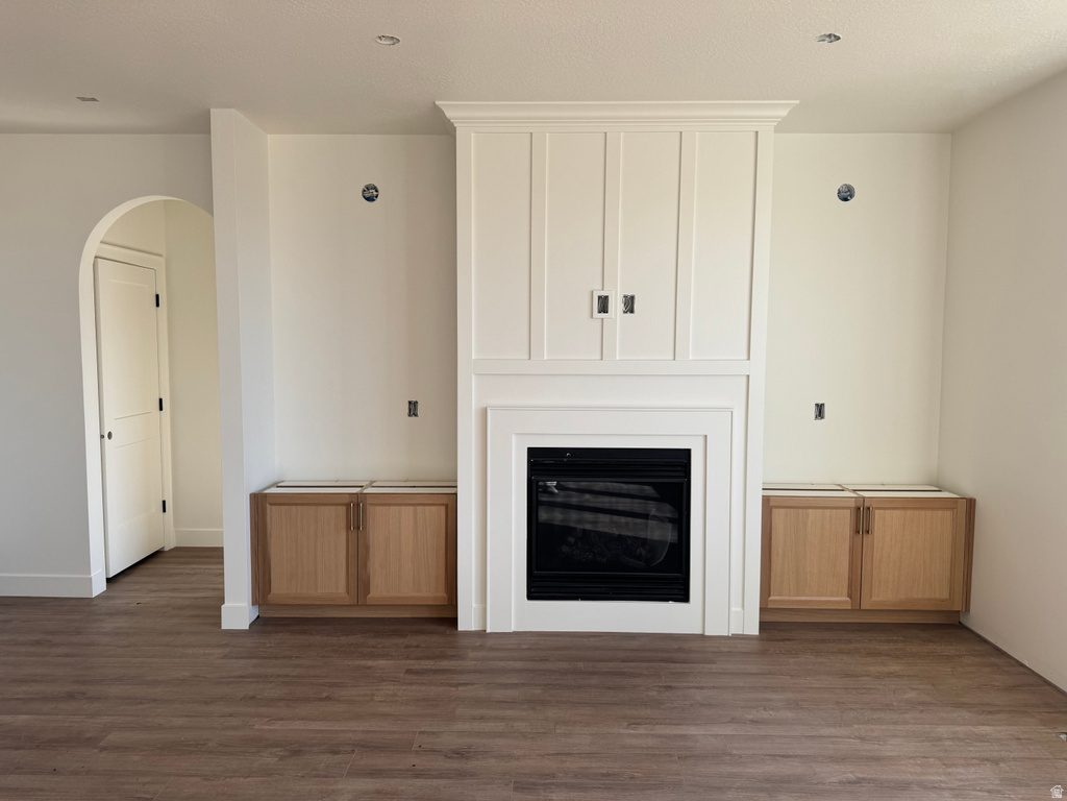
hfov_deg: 71.6
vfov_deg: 56.8
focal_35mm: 24
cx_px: 534
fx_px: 740
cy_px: 400
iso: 80
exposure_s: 1/604
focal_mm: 6.76
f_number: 1.78
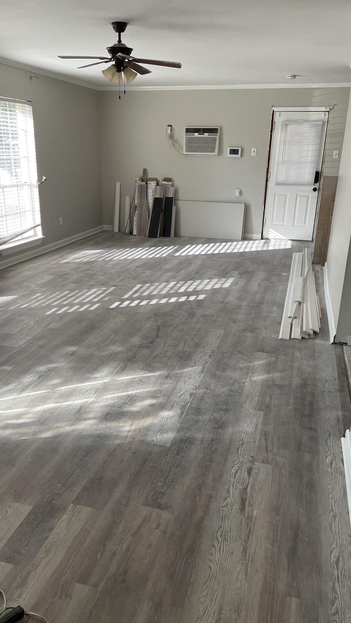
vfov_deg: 66.1
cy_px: 317
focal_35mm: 29
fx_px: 480
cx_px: 171
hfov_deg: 40.2
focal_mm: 4.2
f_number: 1.6
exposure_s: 1/121
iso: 32
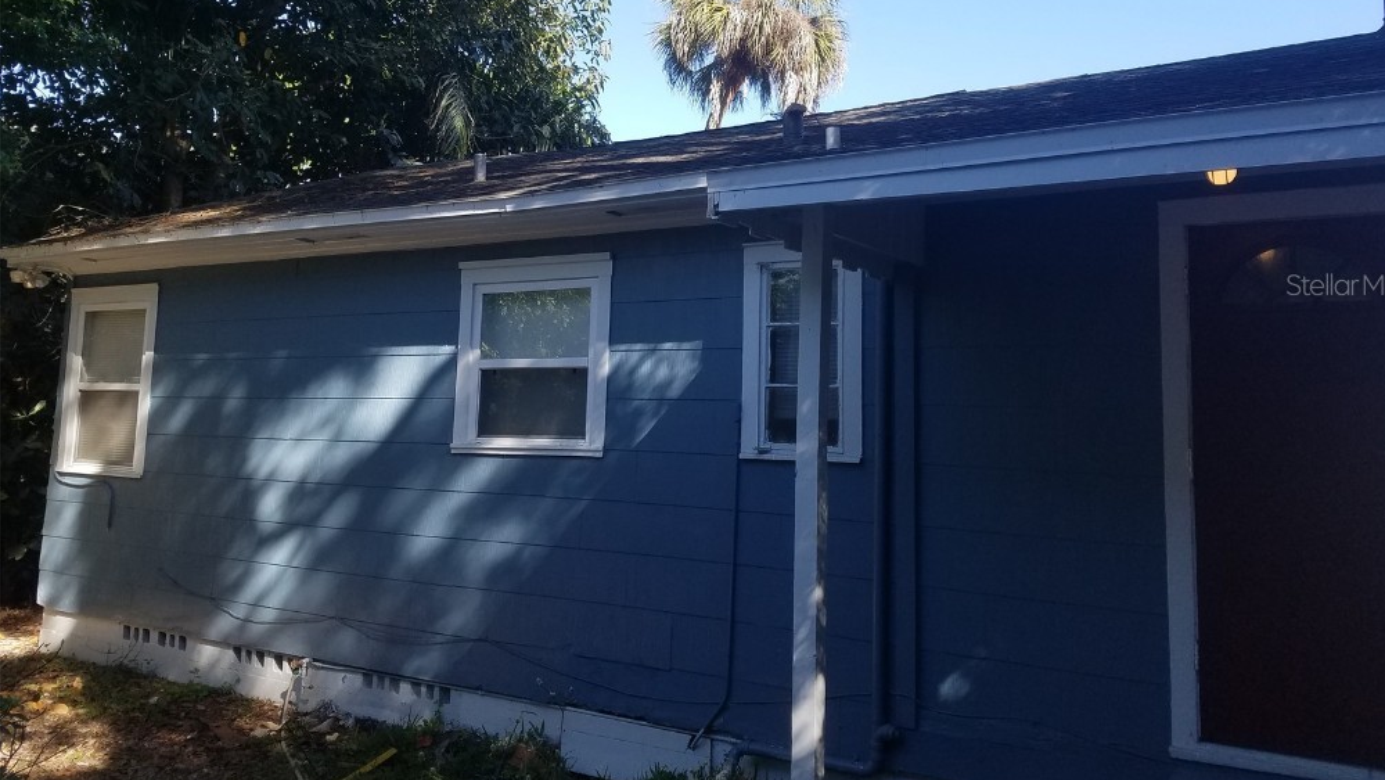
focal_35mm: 29
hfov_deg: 66.0
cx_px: 708
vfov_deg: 39.9
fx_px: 1065
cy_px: 284
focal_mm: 4.2
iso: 50
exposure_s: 1/782
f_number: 1.7
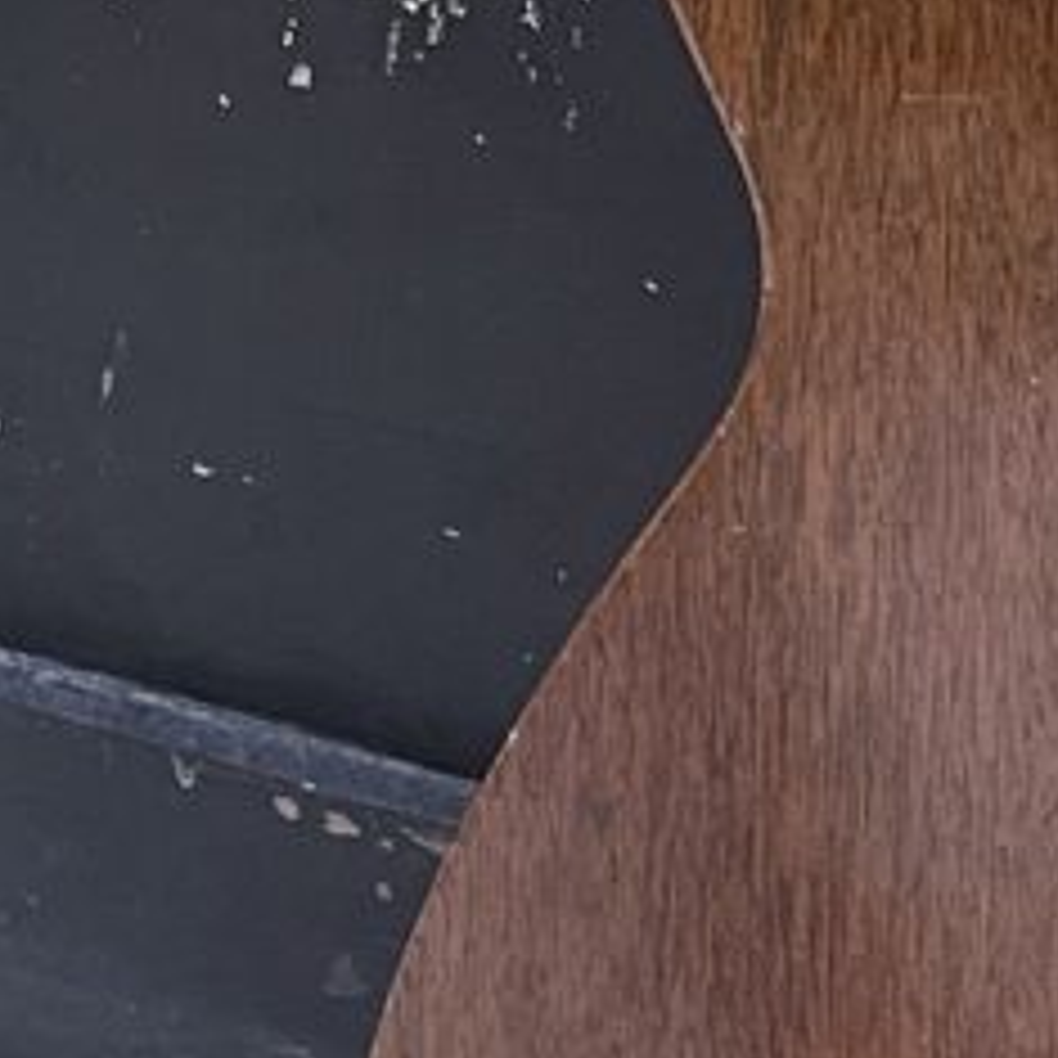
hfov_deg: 11.3
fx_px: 5187
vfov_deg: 10.9
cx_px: 1432
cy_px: -810
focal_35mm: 150
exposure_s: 1/50
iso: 200
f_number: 1.6
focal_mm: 4.2
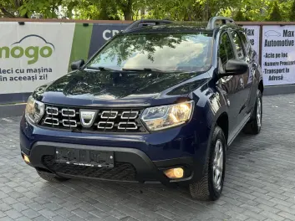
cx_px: 150
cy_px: 110
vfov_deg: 29.6
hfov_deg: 38.9
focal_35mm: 49
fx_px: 417
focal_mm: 6.76
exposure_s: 1/582
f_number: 1.78
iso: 64
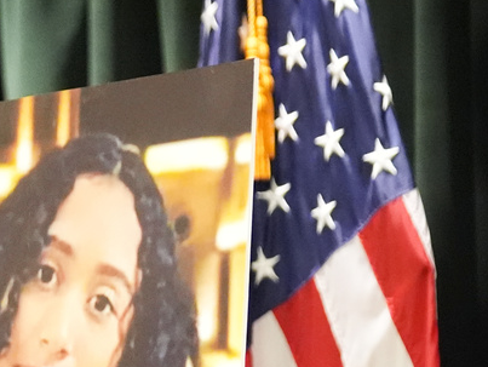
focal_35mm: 376
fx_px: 5305
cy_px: 349
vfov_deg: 4.0
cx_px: -98
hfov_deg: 5.2
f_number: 2.8
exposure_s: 1/250
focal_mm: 103
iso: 6400
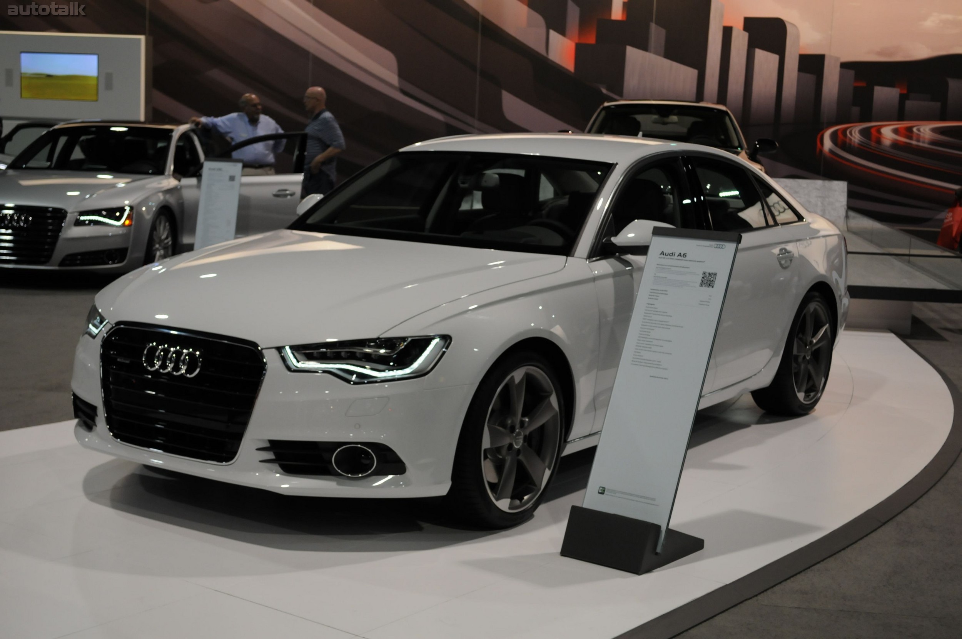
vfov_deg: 25.0
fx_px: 1441
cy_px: 320
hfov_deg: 36.9
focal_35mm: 54
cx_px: 481
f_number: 5
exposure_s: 1/100
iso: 800
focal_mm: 36
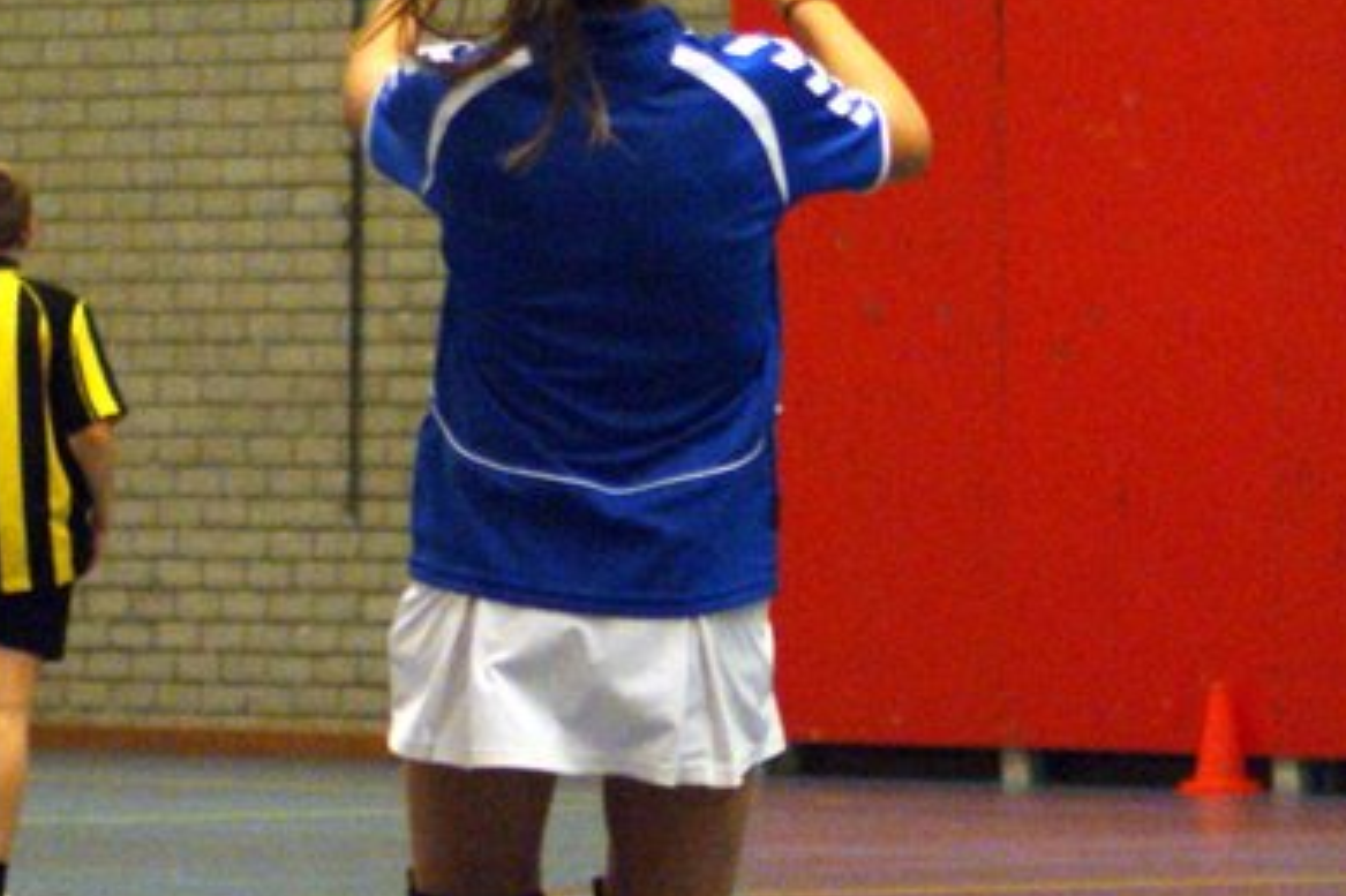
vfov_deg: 4.2
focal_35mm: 324
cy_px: 522
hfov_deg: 6.4
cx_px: 868
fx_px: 12108
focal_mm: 70
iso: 1600
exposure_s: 1/160
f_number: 2.8
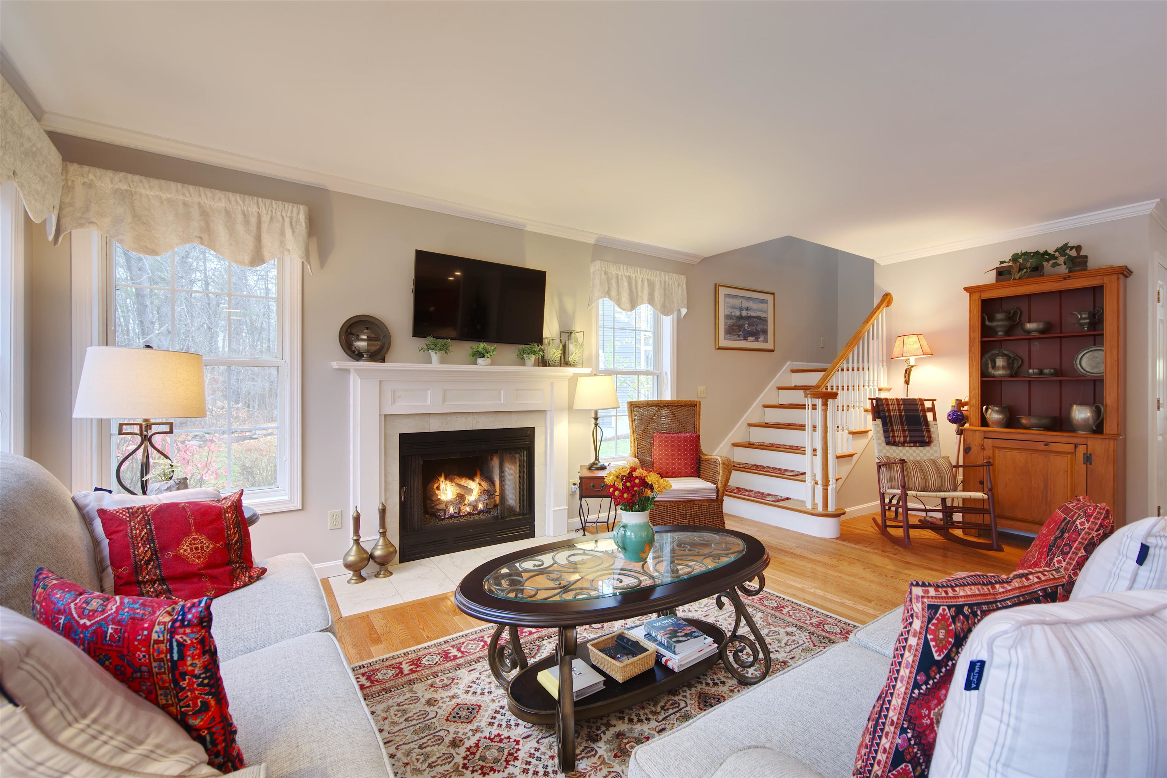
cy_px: 389
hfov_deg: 100.4
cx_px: 584
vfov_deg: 77.3
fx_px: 486
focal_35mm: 15
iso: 250
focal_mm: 15
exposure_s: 1/2.5
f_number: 7.1
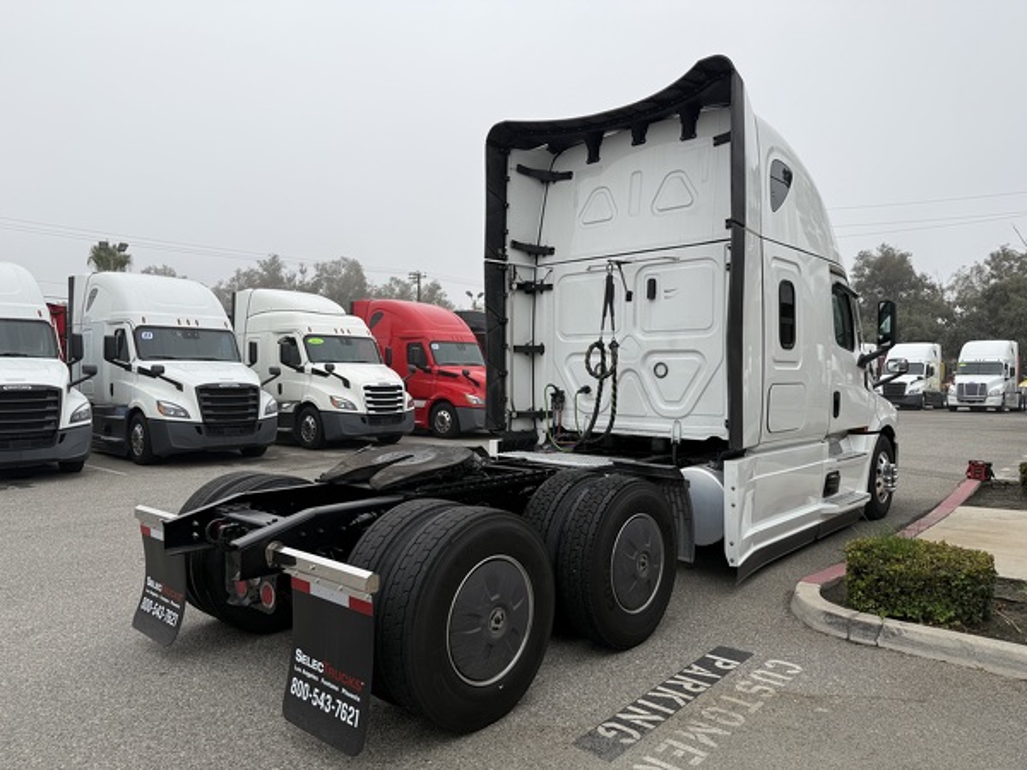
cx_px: 514
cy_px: 385
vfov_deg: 56.8
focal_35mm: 24
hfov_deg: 71.6
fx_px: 712
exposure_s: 1/1410
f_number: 1.78
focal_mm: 6.76
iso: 80
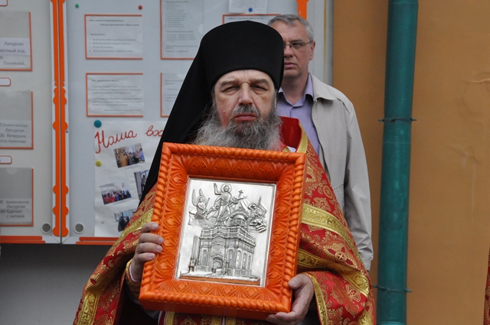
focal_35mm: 87
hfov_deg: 23.4
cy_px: 162
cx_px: 245
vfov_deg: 15.7
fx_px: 1183
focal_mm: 58
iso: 2000
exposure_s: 1/2000
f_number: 11
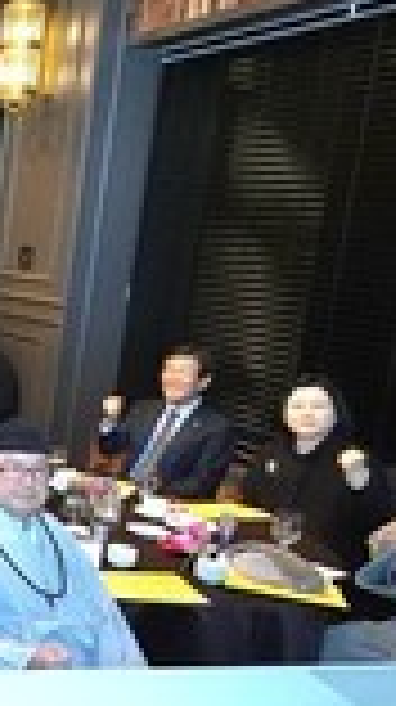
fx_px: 898
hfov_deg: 16.2
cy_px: 423
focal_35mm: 48
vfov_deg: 42.7
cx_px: -477
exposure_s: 1/200
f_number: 3.5
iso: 4000
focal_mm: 12
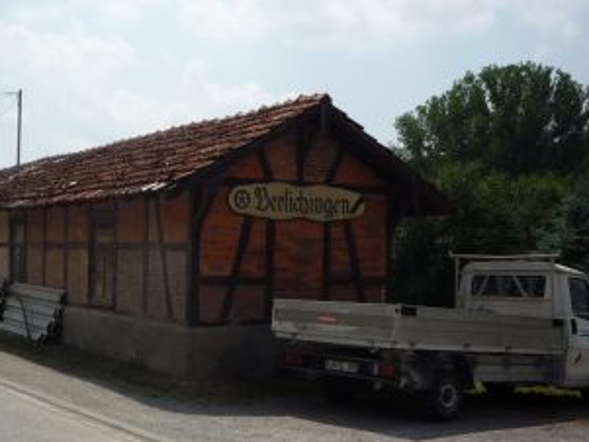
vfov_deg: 28.6
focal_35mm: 51
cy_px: 248
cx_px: 176
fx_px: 868
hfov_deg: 36.9
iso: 100
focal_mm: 5.2
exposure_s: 1/800
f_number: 5.6
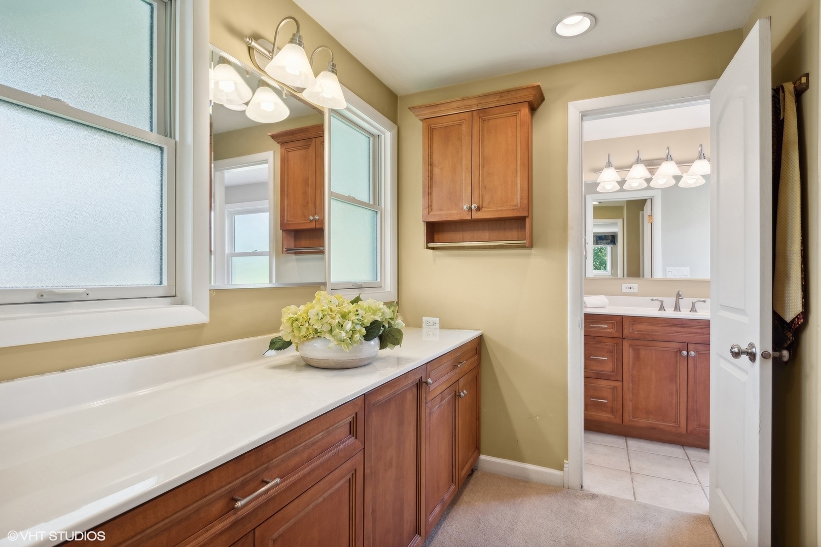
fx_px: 433
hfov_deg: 86.9
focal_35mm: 19
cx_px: 410
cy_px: 274
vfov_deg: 64.6
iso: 400
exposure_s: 1/20
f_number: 8
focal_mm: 19
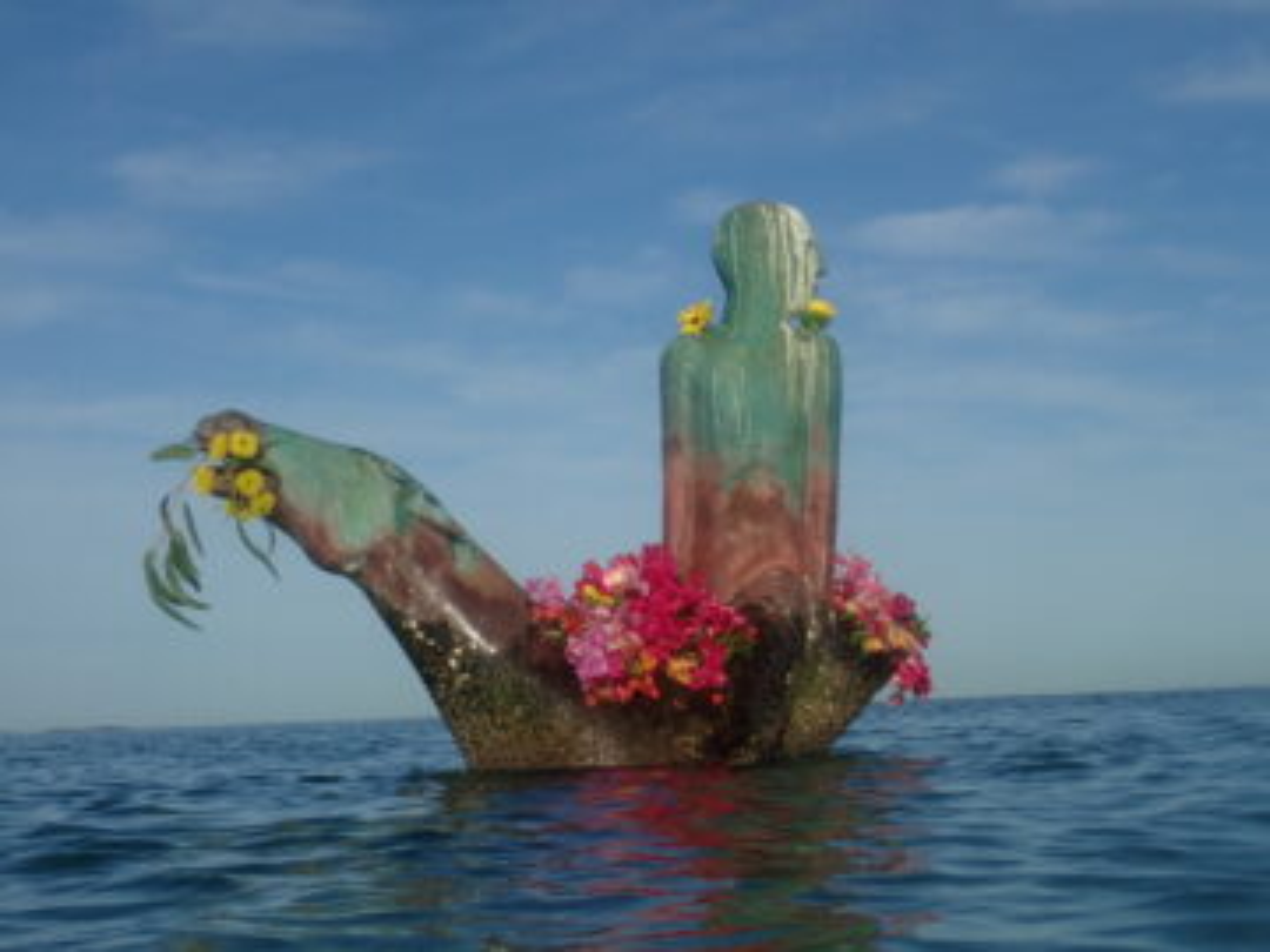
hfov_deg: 33.8
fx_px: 2091
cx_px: 635
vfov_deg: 25.7
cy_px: 476
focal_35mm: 57
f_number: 14
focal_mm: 10.29
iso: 100
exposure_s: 1/125
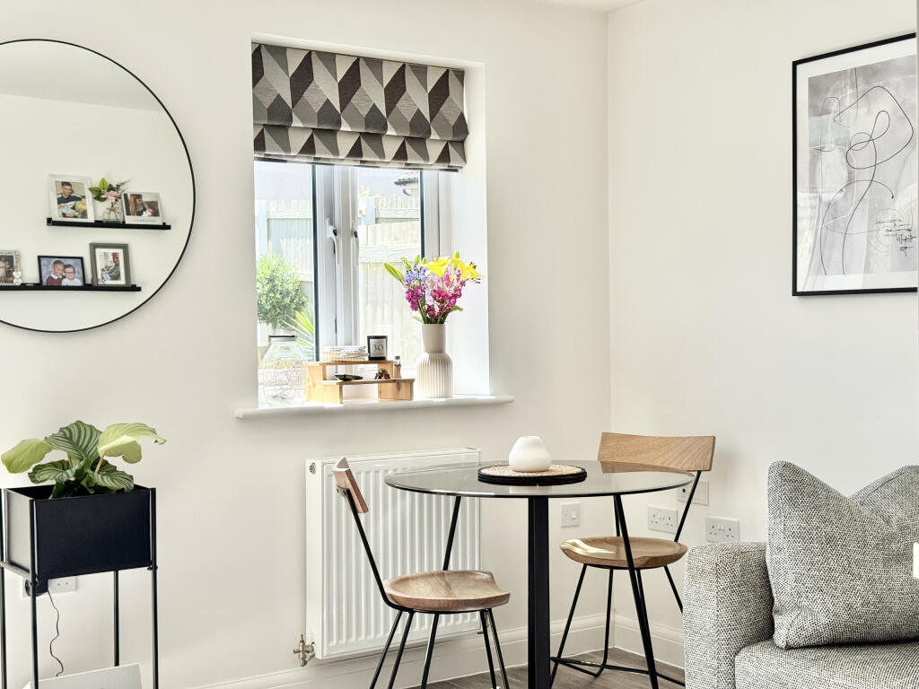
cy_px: 344
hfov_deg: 39.7
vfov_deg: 30.3
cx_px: 460
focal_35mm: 48
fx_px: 1274
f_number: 1.78
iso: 64
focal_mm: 6.76
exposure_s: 1/739
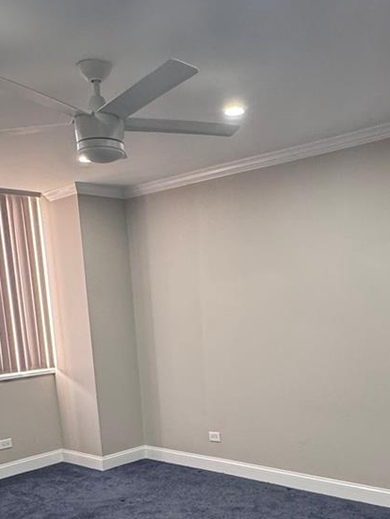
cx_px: 223
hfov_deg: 36.8
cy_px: 429
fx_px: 585
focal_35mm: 39
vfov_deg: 45.0
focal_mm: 2.22
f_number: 2.2
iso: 320
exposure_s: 1/60
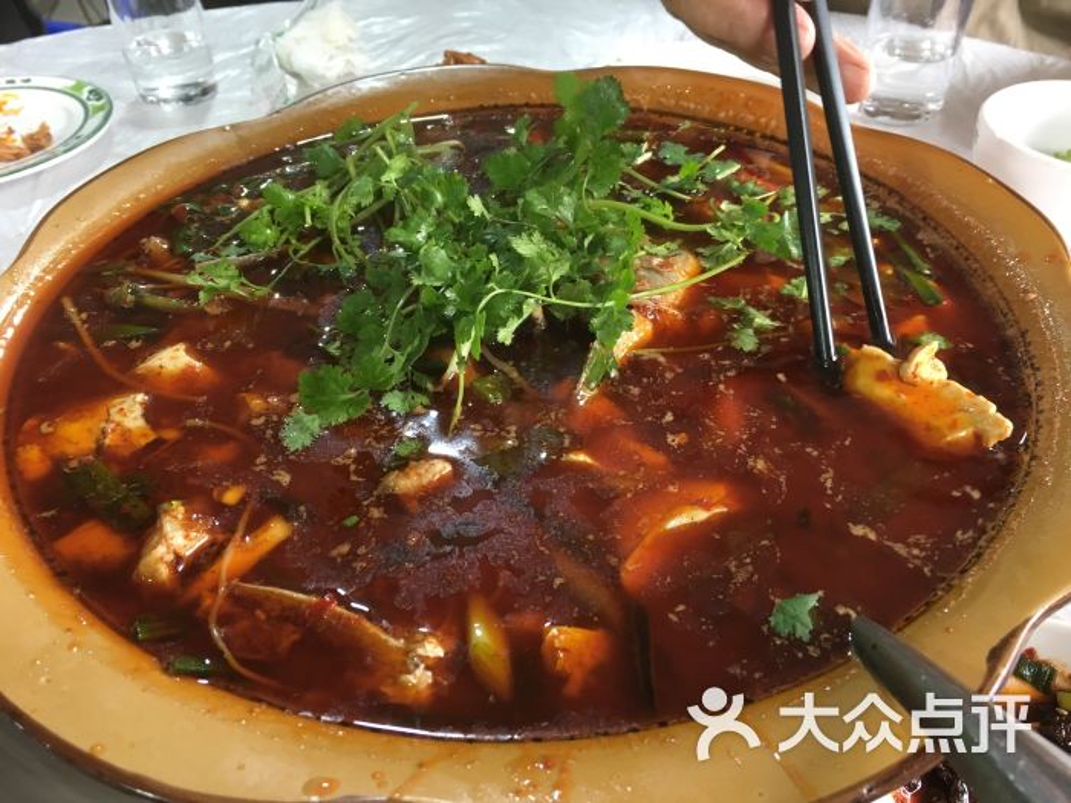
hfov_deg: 61.7
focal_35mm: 29
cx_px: 536
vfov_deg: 48.2
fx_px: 897
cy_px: 402
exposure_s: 1/33
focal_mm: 4.15
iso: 100
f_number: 2.2
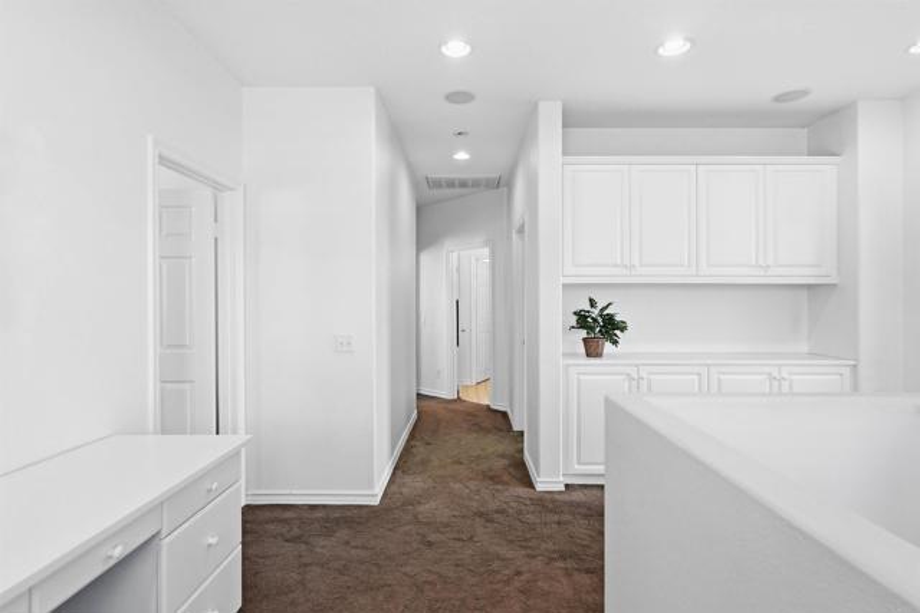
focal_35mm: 18
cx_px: 460
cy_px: 306
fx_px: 460
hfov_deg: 90.0
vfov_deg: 67.4
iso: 320
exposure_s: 1/15
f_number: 4
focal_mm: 18
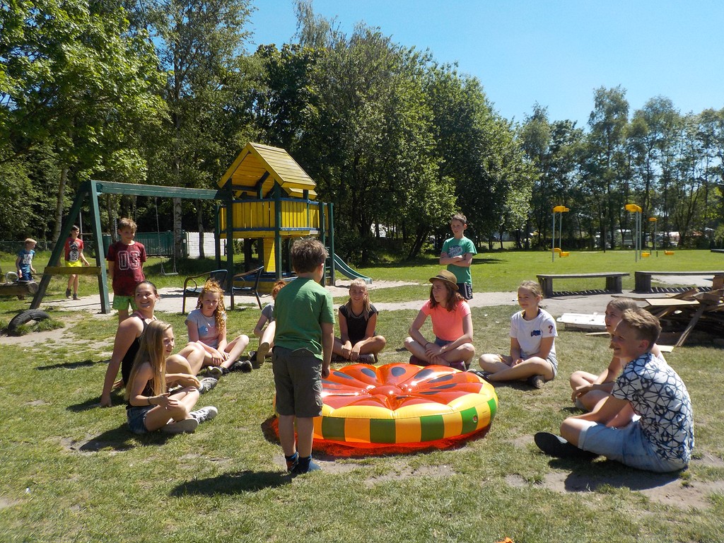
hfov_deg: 60.0
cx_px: 362
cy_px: 272
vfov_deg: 46.8
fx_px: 627
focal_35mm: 30
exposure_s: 1/1000
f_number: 3.3
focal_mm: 4.1
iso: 125
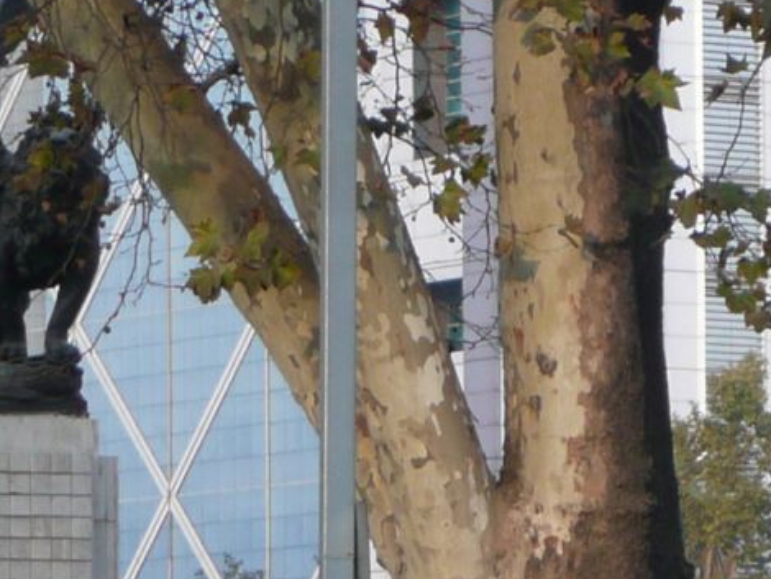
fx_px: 7354
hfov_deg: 6.0
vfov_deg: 4.5
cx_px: 669
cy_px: 531
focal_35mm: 330
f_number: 4.7
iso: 100
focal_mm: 13.7
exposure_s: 1/60
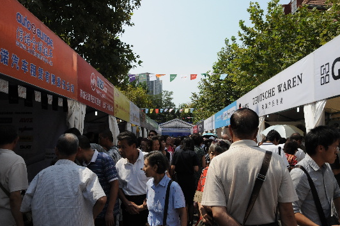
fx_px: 292
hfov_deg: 60.4
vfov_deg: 42.2
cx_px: 167
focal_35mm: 31
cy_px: 112
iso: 800
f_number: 5.6
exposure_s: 1/4000
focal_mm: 20
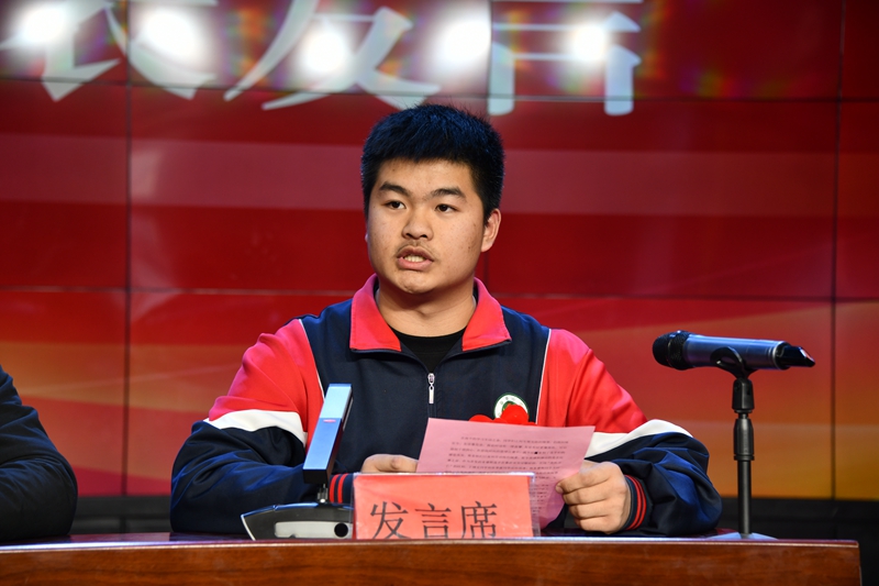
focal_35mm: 98
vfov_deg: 14.0
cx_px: 440
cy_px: 293
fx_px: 2392
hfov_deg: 20.8
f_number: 5.3
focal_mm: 98
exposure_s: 1/125
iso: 450
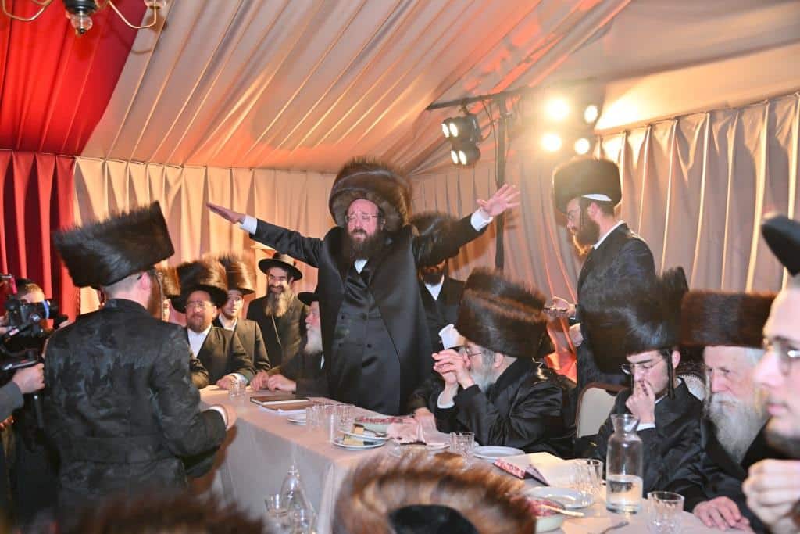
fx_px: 756
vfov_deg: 38.9
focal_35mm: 34
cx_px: 400
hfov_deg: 55.8
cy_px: 267
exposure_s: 1/200
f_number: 4
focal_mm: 34
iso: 640
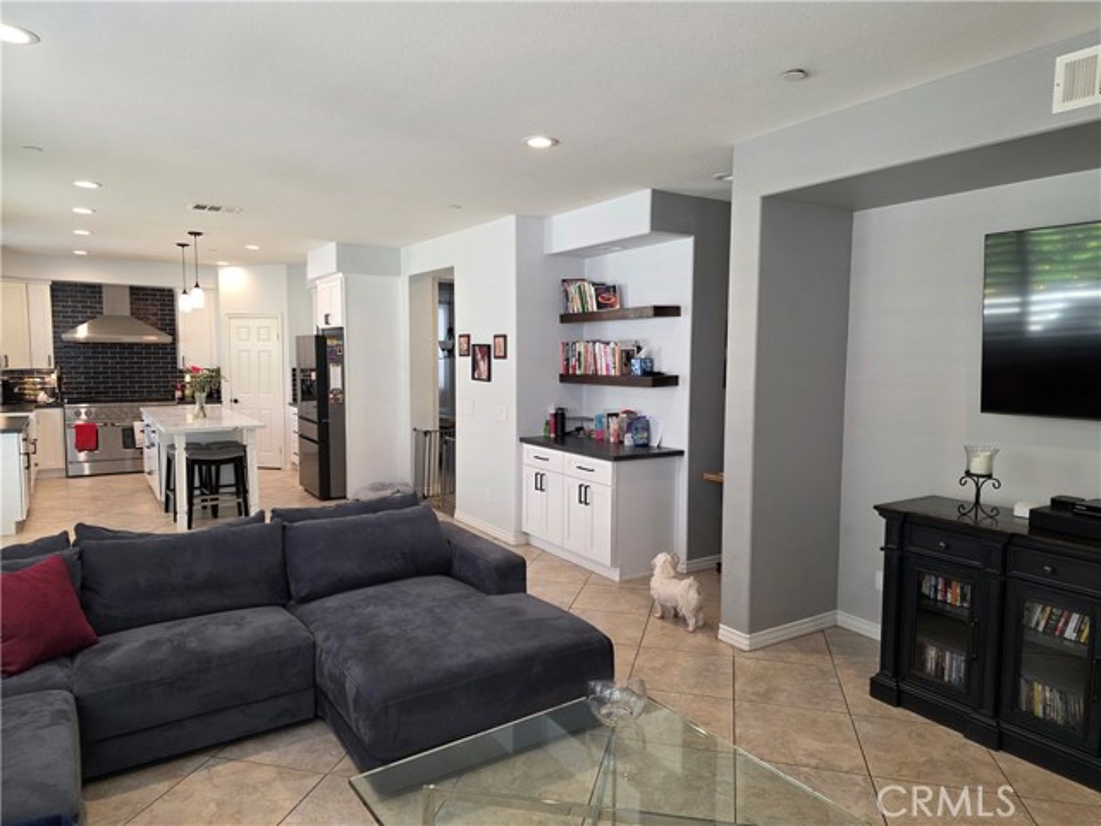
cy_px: 413
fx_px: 732
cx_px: 550
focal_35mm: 23
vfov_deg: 58.9
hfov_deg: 73.9
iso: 200
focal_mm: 6.3
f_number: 1.7
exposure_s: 1/120
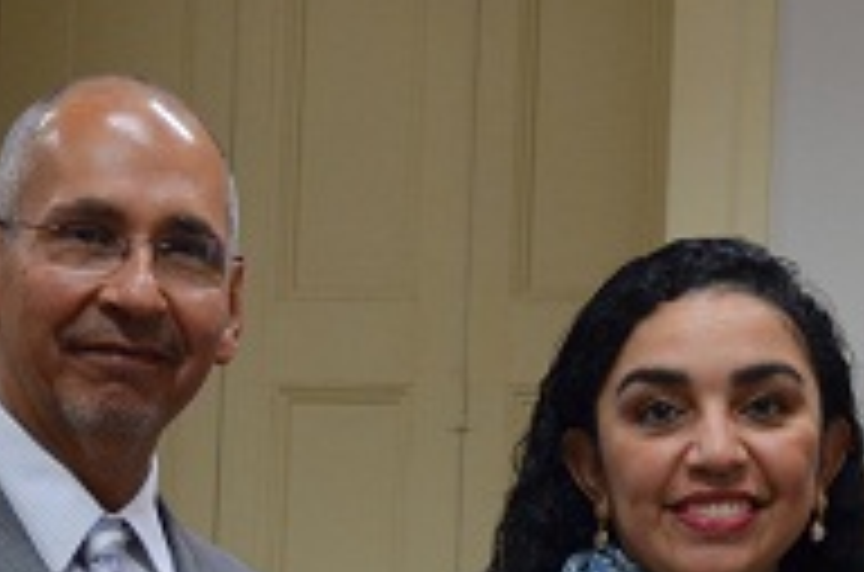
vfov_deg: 8.4
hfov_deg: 12.7
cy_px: 835
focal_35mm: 159
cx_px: 922
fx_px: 3807
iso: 500
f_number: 5
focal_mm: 34
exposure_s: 1/40
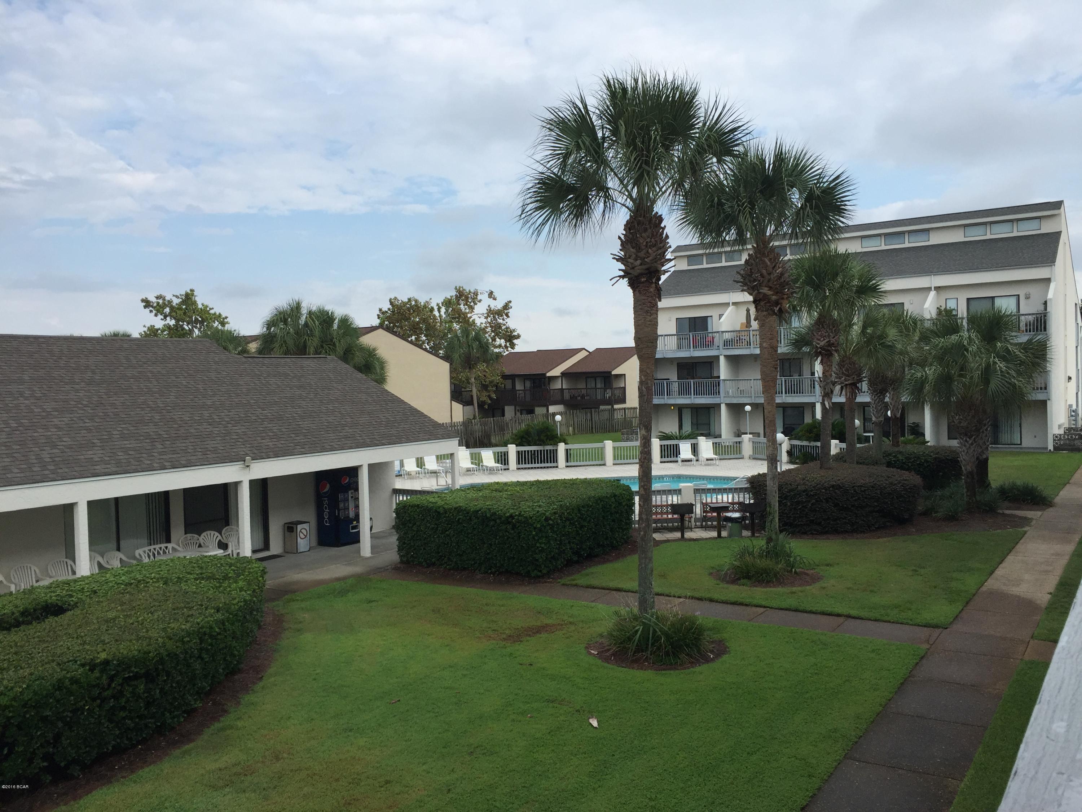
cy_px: 406
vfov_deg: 48.2
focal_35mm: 29
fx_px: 906
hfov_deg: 61.7
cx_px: 541
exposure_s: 1/1412
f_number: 2.2
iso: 32
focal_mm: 4.15
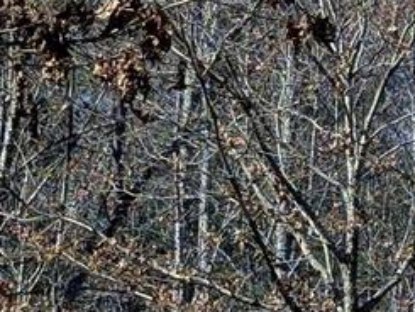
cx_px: 1084
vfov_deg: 5.1
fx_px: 3454
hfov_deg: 6.5
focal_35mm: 288
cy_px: 514
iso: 21
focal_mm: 6.9
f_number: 1.68
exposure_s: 1/540
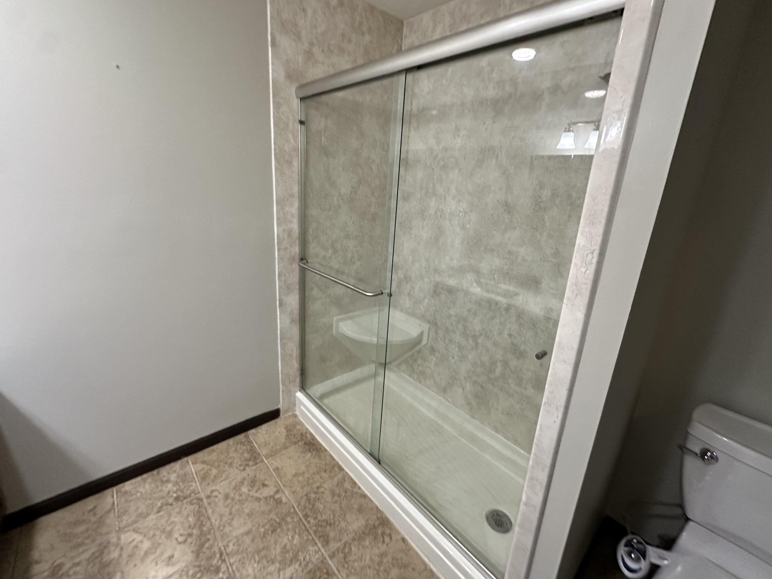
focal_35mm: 15
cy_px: 279
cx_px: 397
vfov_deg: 81.7
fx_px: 335
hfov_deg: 98.1
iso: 160
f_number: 2.2
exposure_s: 1/60
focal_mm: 2.22
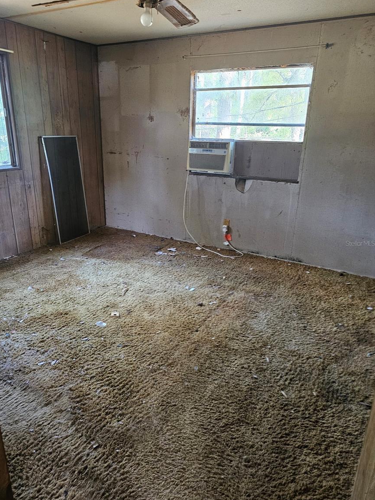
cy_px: 243
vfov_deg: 71.6
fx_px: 347
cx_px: 181
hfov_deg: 56.8
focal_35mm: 24
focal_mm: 6.3
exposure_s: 1/60
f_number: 1.7
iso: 640
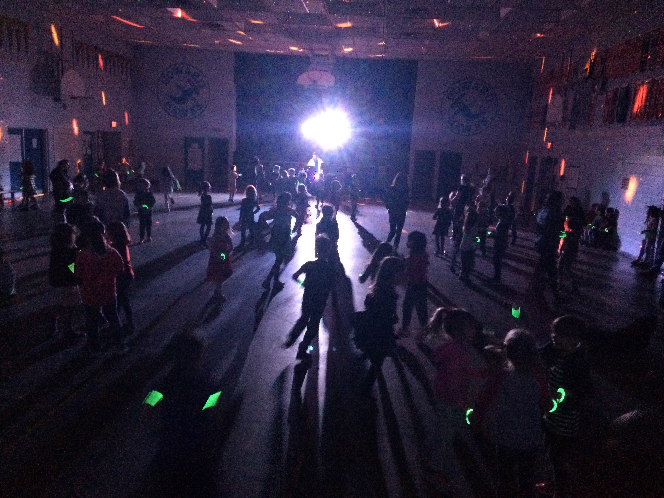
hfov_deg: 61.7
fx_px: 556
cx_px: 332
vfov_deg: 48.2
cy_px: 249
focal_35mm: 29
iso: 1600
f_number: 2.2
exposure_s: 1/15
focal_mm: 4.15
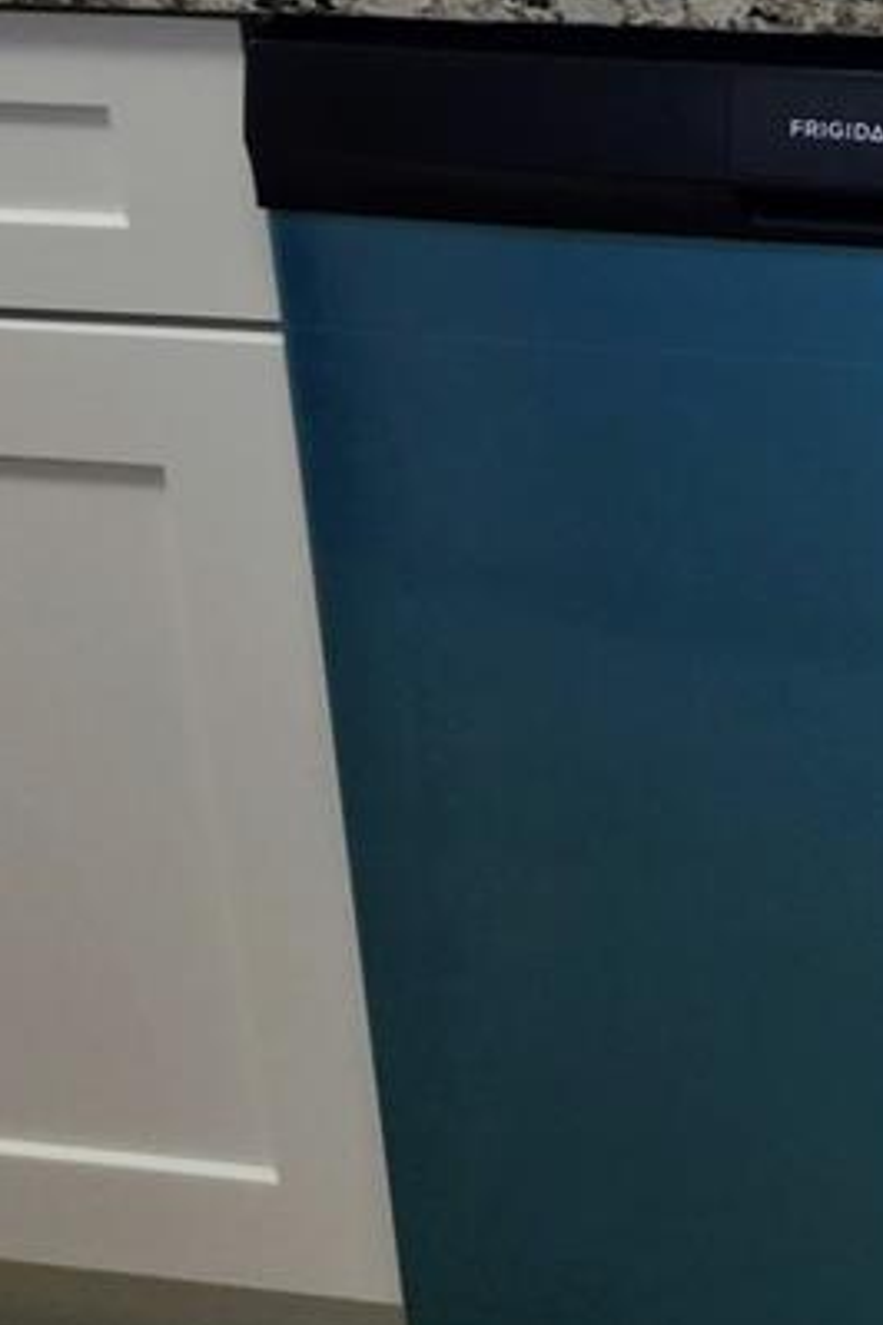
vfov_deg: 20.6
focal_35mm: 92
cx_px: 1351
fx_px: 3385
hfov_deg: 13.9
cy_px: -276
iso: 40
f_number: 1.8
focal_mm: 5.4
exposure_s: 1/120
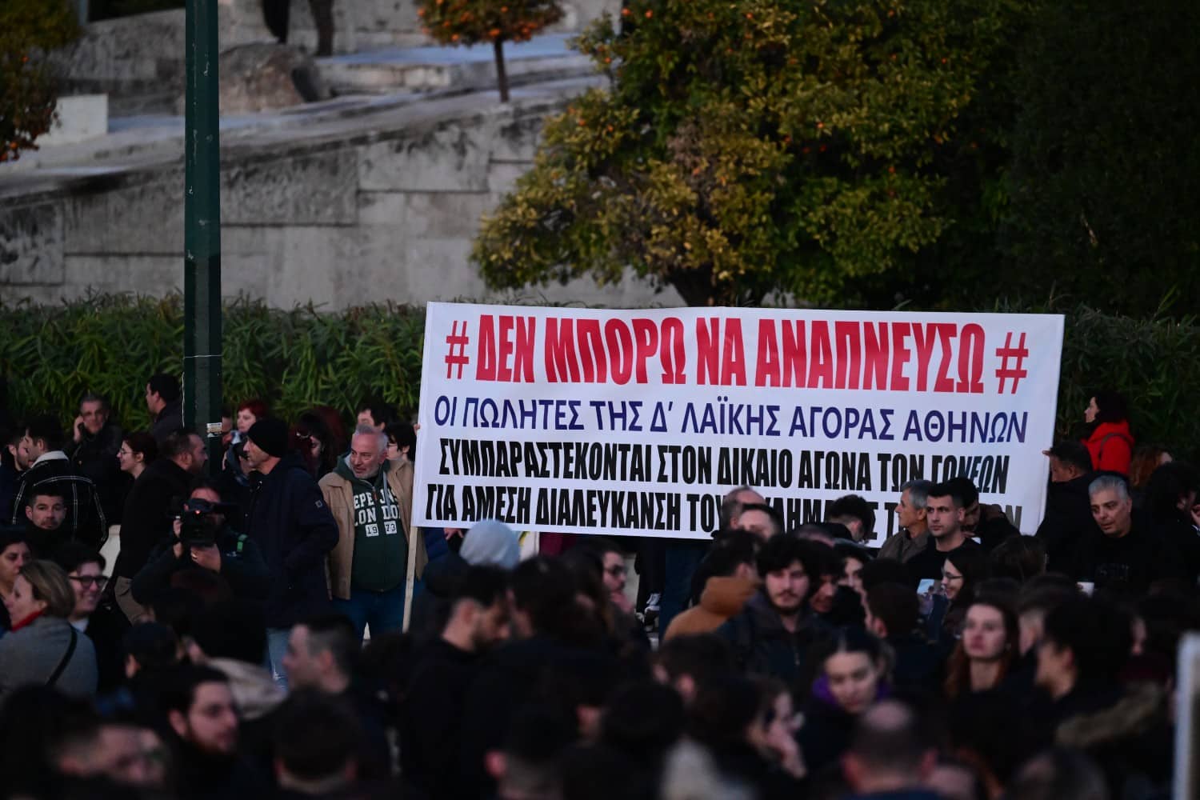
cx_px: 600
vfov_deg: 6.9
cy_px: 400
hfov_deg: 10.3
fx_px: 6666
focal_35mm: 200
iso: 8000
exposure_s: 1/320
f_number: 3.2
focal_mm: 200
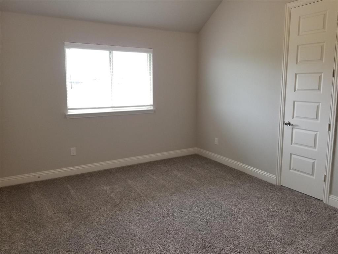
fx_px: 254
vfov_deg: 53.1
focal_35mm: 26
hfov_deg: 67.3
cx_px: 169
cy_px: 127
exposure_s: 1/60
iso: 100
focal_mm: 4.25
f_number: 1.7
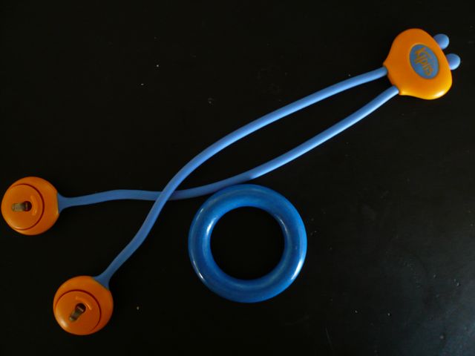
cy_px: 178
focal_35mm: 28
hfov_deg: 63.4
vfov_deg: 49.7
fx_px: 384
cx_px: 238
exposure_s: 1/8
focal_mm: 4.6
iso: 200
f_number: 2.8
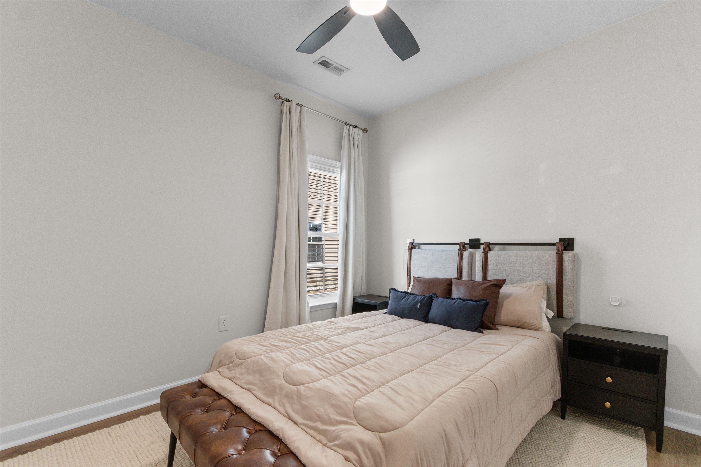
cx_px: 350
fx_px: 292
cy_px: 234
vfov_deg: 77.3
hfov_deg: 100.4
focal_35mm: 15
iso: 100
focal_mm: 10
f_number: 4.5
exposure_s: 1/2
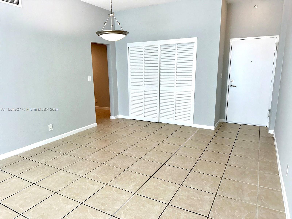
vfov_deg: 56.8
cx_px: 146
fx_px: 202
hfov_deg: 71.6
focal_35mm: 24
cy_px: 110
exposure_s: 1/314
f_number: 1.78
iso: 50
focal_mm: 6.86
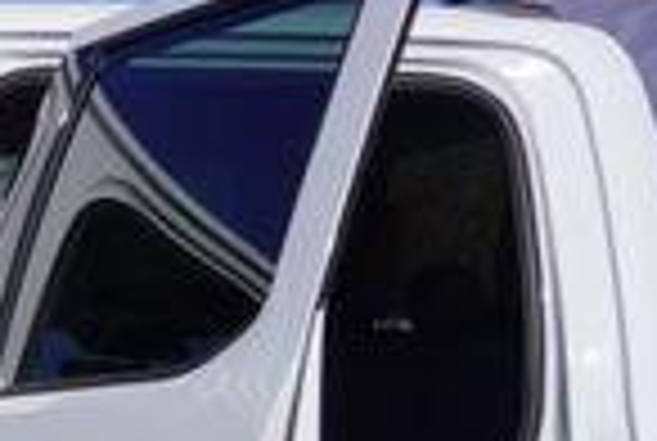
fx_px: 3003
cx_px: -621
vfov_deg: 8.2
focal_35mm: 164
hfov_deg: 11.4
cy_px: 706
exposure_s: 1/250
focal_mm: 25
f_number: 11
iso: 100
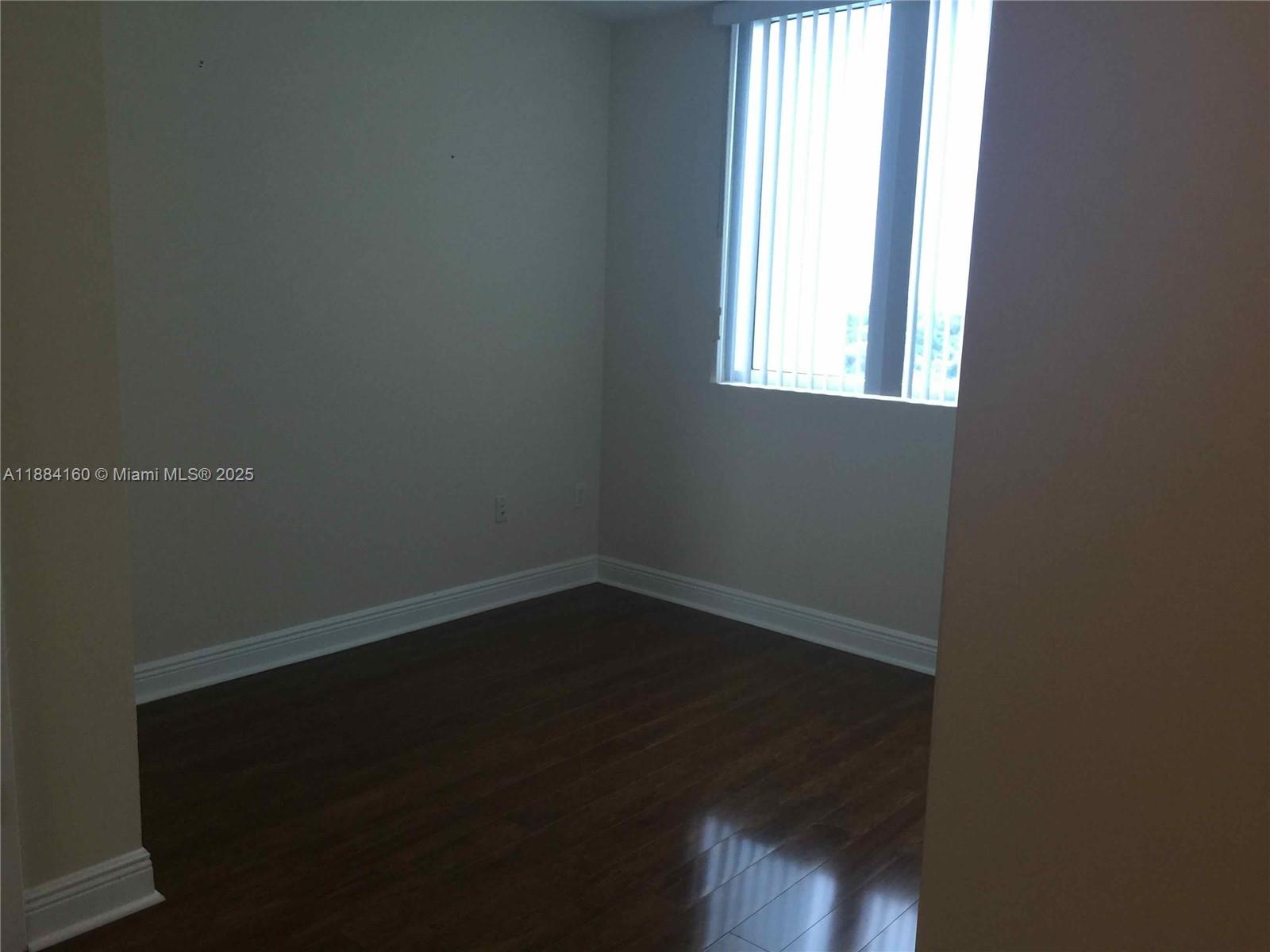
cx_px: 635
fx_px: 1064
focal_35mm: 29
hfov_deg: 61.7
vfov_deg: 48.2
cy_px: 476
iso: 32
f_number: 2.2
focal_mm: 4.15
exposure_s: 1/30
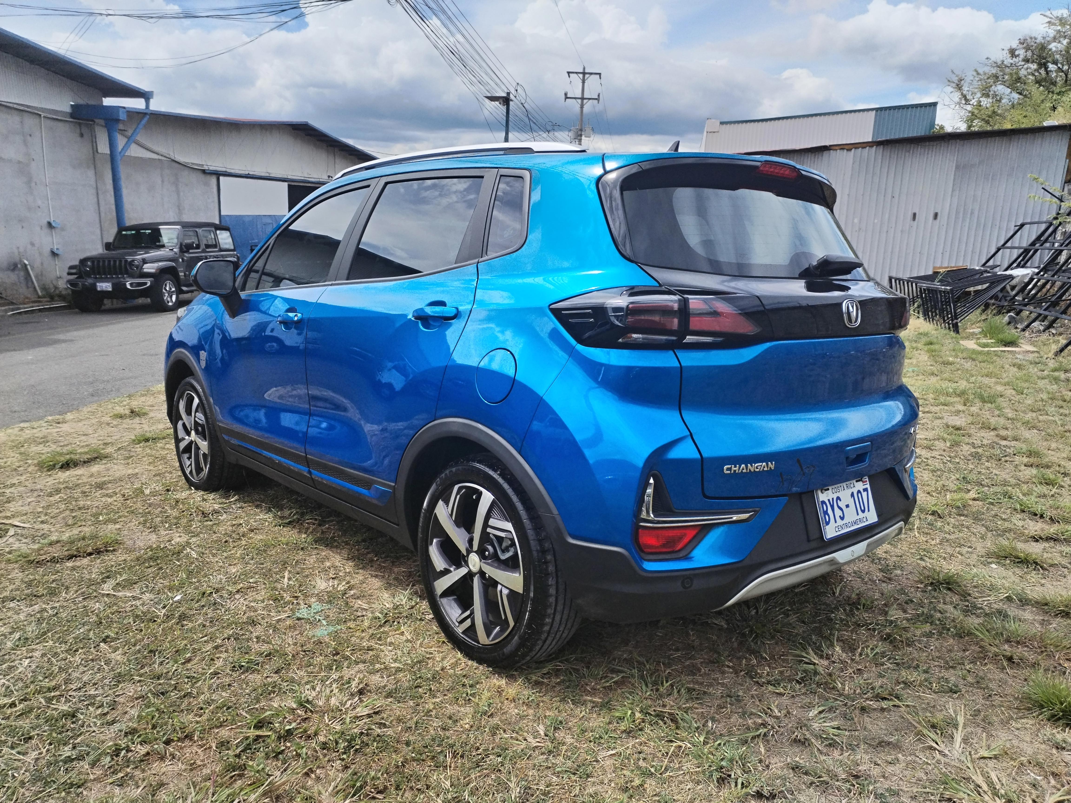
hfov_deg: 61.7
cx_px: 536
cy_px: 402
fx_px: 897
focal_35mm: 29
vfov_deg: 48.2
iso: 100
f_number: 1.8
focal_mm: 4.75
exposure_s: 1/1648
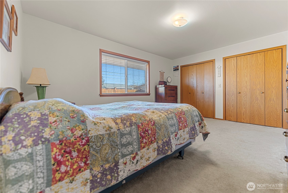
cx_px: 144
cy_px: 96
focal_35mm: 14
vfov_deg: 81.3
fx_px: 112
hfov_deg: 104.2
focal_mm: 14
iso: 200
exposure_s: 1/6
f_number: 2.8
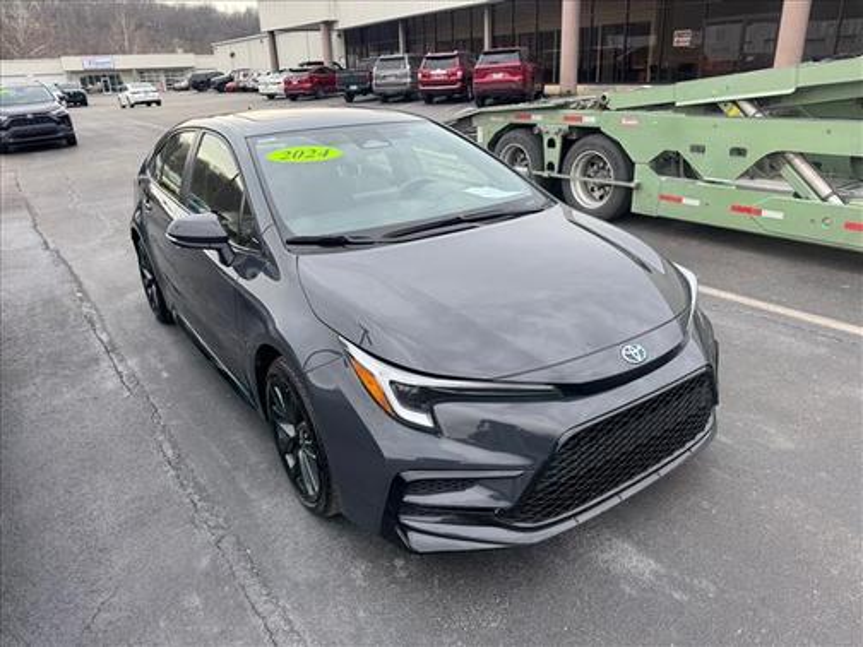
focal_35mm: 24
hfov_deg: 71.6
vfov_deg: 56.8
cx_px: 432
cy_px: 324
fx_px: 598
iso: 80
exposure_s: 1/952
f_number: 1.78
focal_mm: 6.76
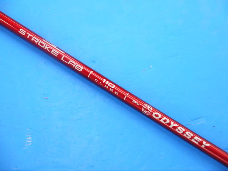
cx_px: 114
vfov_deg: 17.6
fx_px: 553
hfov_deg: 23.3
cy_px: 86
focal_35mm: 84
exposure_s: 1/80
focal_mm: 42
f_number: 5.6
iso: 640
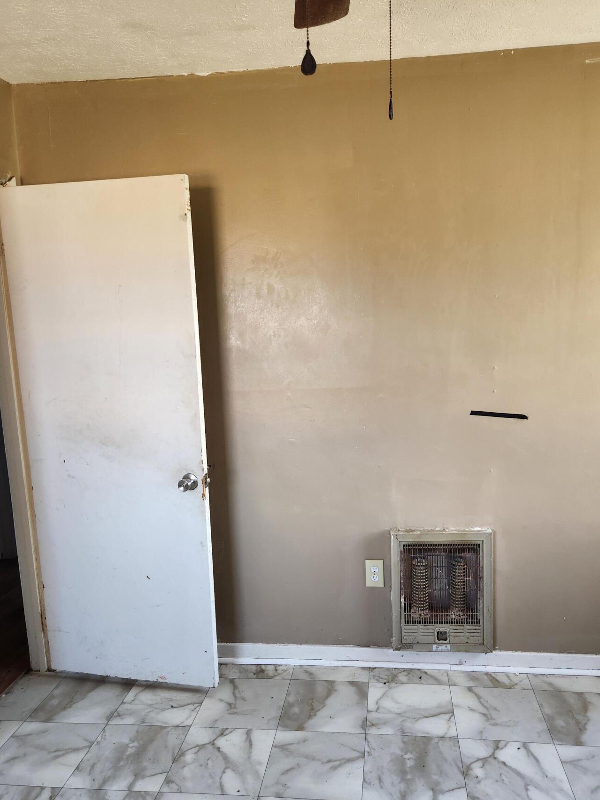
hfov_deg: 51.3
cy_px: 444
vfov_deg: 65.1
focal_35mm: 27
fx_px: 624
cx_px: 313
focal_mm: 5.4
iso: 160
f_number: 1.8
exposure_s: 1/120
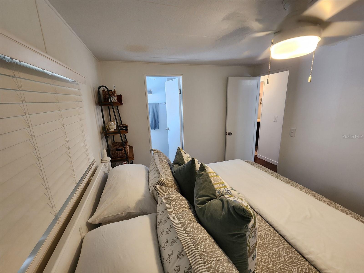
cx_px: 182
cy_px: 136
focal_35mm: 13
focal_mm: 2.2
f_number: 2.2
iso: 250
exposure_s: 1/60
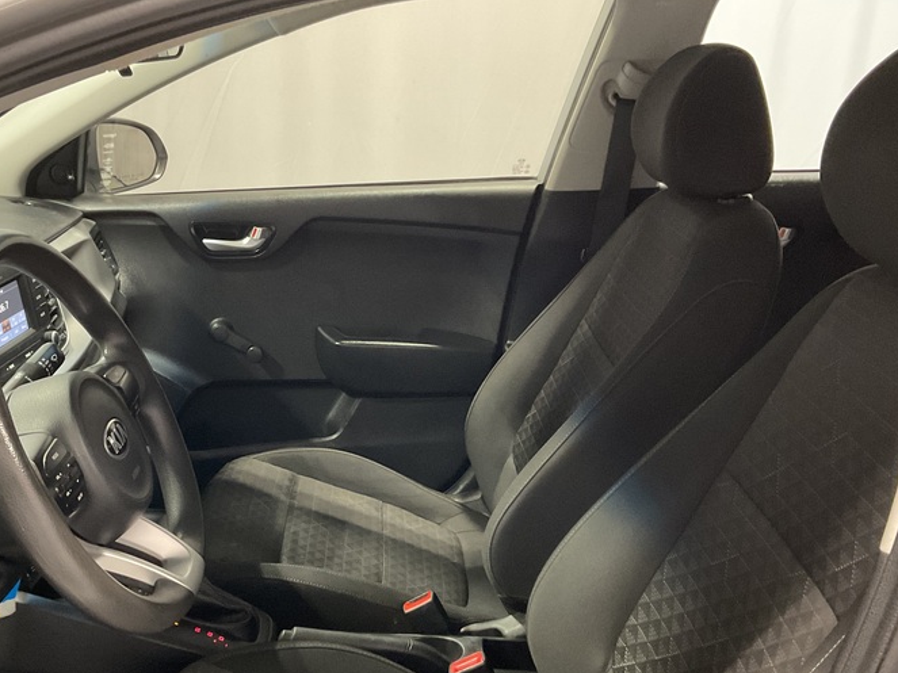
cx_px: 341
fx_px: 1089
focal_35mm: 42
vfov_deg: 34.2
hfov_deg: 44.5
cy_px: 421
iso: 250
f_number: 1.8
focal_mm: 3
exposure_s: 1/25
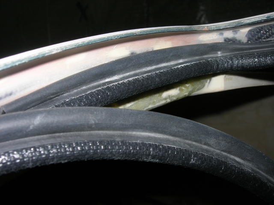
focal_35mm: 38
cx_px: 137
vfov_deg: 37.7
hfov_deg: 49.0
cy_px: 102
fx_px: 301
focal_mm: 7.8
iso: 64
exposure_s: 1/60.1
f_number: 4.8
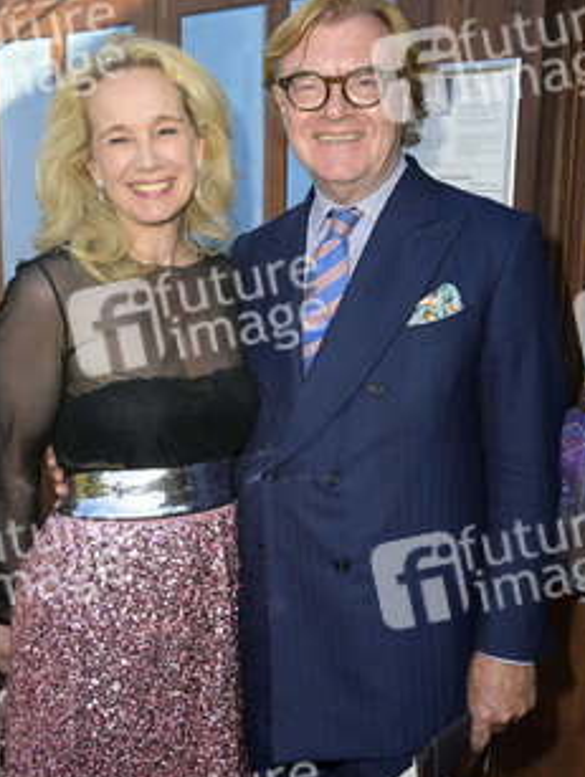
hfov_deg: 36.0
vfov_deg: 46.6
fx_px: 899
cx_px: 271
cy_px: 443
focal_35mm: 40
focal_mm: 32
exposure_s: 1/200
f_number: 7.1
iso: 400
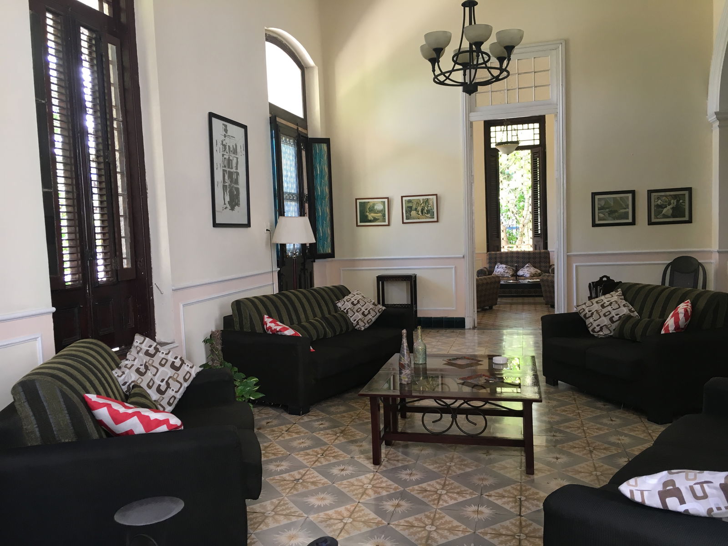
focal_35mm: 29
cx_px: 364
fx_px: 610
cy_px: 273
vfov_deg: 48.2
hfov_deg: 61.7
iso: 50
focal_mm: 4.15
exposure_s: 1/30
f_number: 2.2
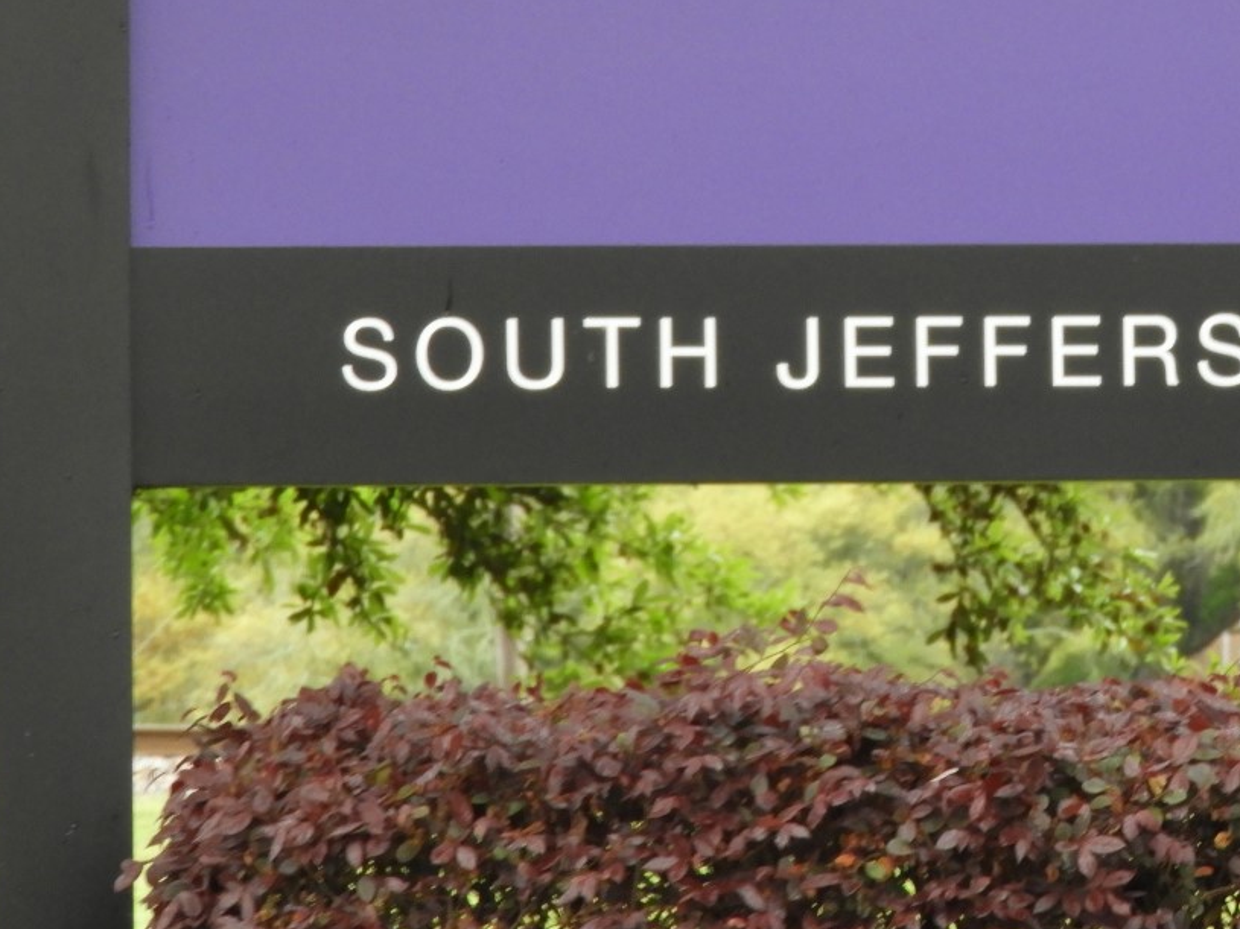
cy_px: 134
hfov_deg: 6.2
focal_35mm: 318
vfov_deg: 4.7
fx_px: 11390
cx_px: 1080
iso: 400
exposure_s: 1/50
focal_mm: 32.2
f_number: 5.3
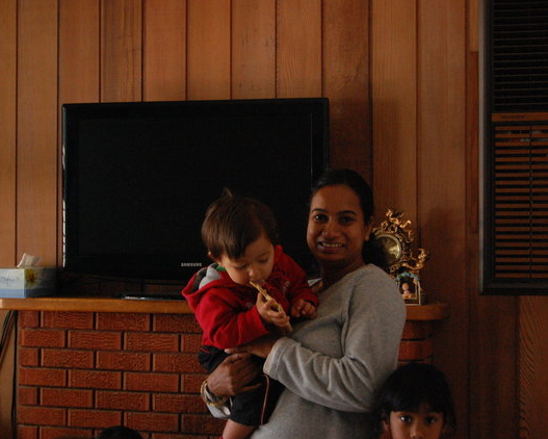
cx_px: 236
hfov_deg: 23.3
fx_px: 1330
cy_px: 218
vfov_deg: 18.7
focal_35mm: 82
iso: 1600
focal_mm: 48
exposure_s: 1/60
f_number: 5.6
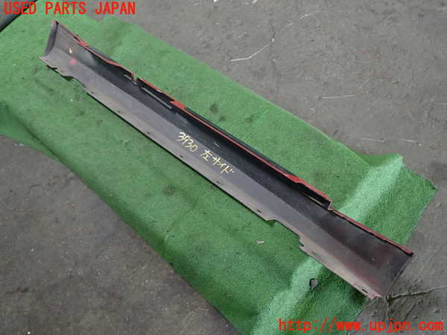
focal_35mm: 30
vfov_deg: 46.8
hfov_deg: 60.0
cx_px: 224
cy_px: 168
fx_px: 387
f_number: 2.3
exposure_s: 1/30
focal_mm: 5.4
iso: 320
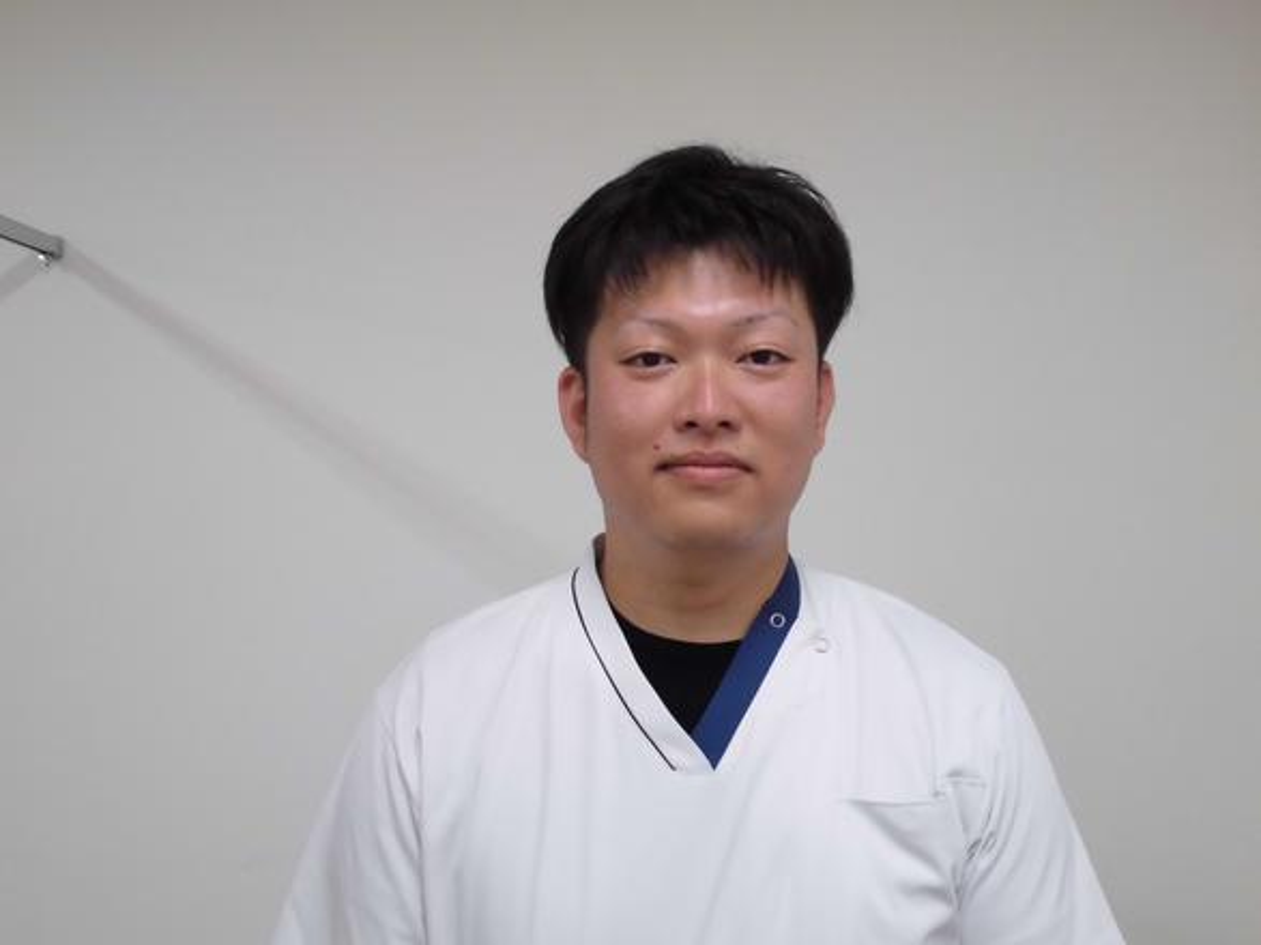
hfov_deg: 49.0
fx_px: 1384
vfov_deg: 37.7
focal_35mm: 38
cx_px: 630
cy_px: 472
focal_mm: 6.9
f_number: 4.2
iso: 400
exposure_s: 1/60
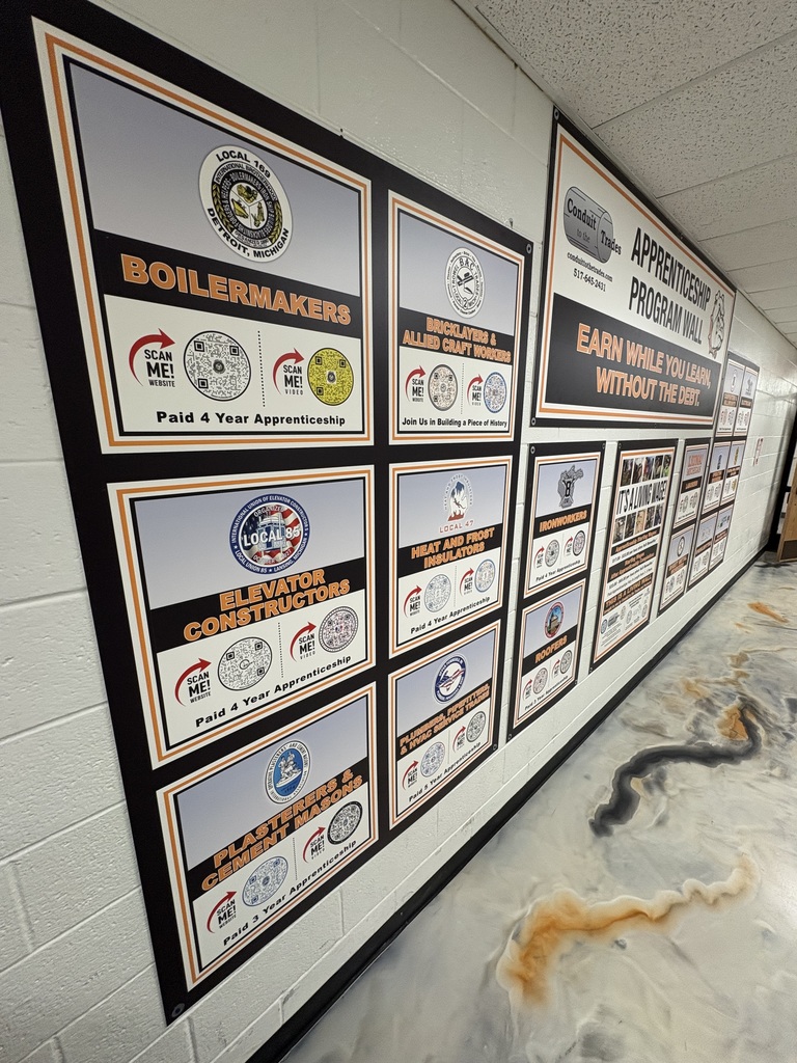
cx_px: 398
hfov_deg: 85.7
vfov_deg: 102.1
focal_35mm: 14
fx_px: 430
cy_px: 532
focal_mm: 2.22
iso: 160
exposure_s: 1/60
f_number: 2.2
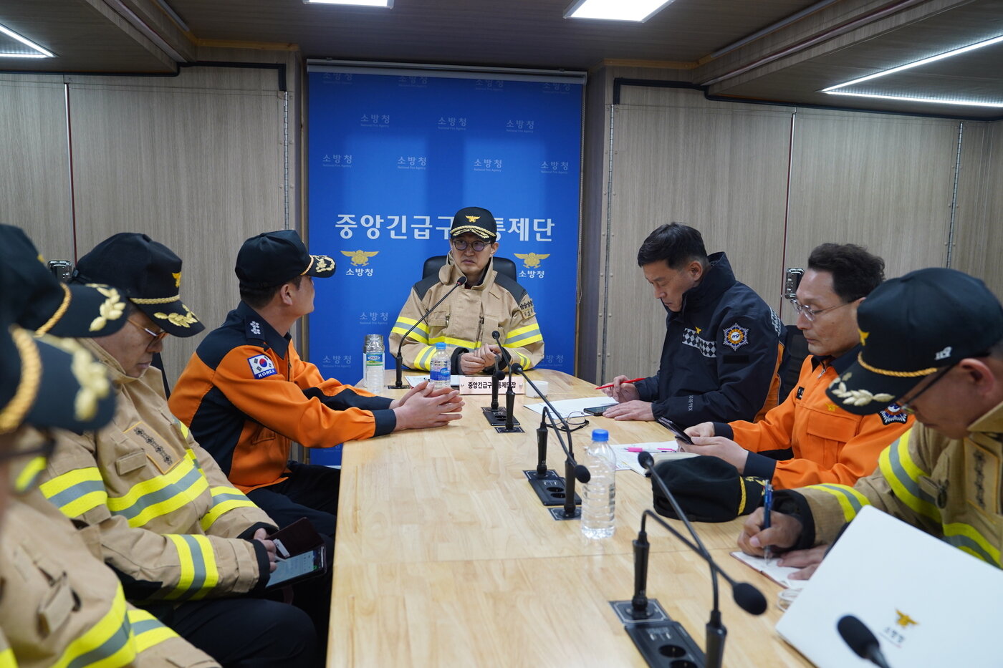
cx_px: 502
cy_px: 334
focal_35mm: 30
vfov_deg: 43.6
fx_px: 836
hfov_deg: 61.9
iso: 1250
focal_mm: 30
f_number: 4
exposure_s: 1/160
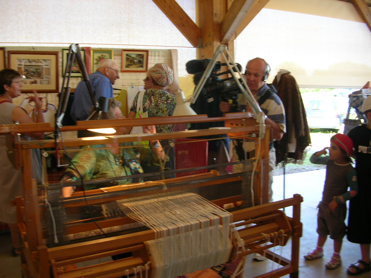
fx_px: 375
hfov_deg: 52.6
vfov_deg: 40.7
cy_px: 139
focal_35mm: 35
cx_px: 186
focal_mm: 5.8
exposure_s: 1/32.2
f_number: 2.8
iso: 50
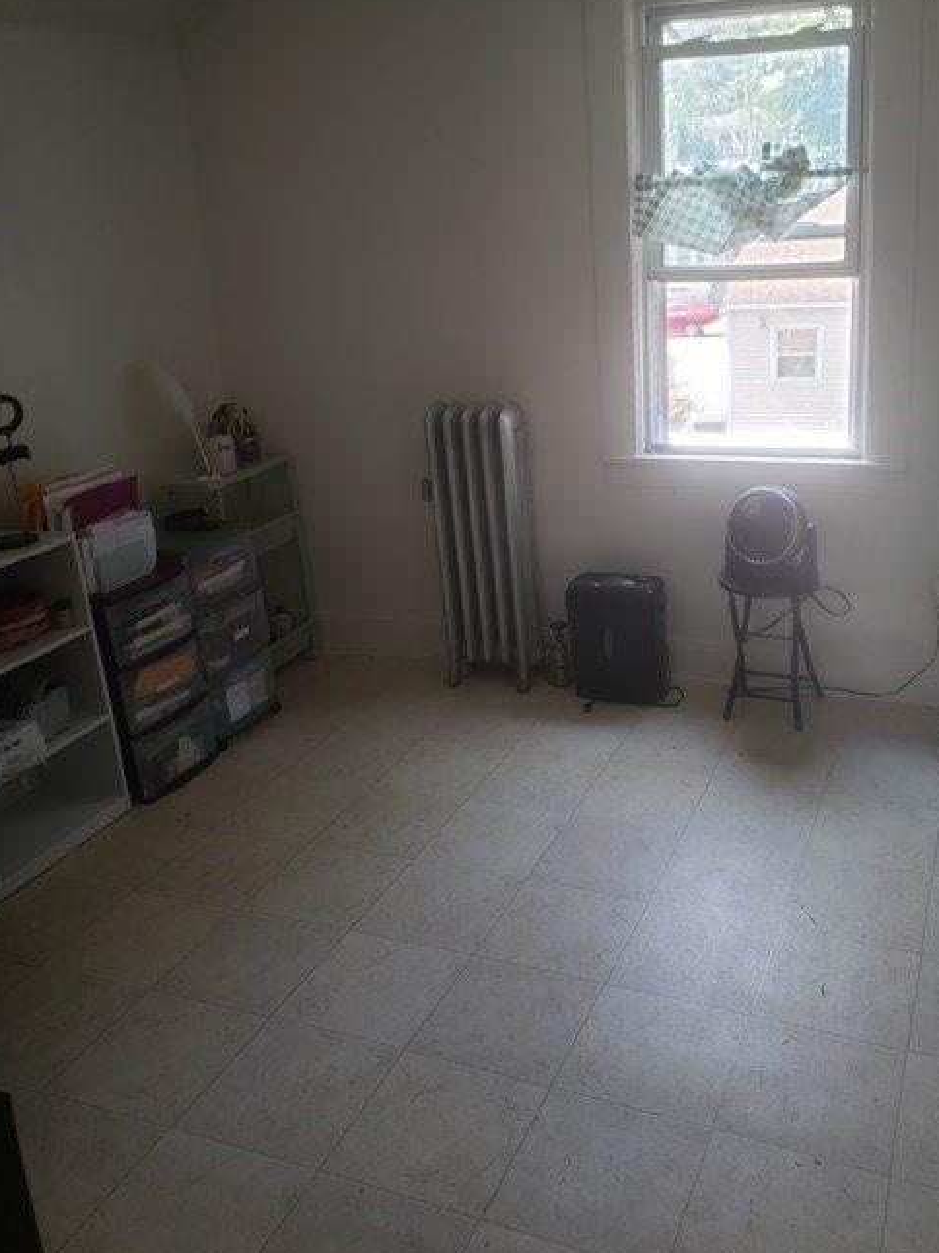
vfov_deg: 58.2
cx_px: 548
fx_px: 1121
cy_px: 547
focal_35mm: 31
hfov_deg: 45.3
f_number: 2.4
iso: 50
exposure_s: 1/71
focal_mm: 4.3
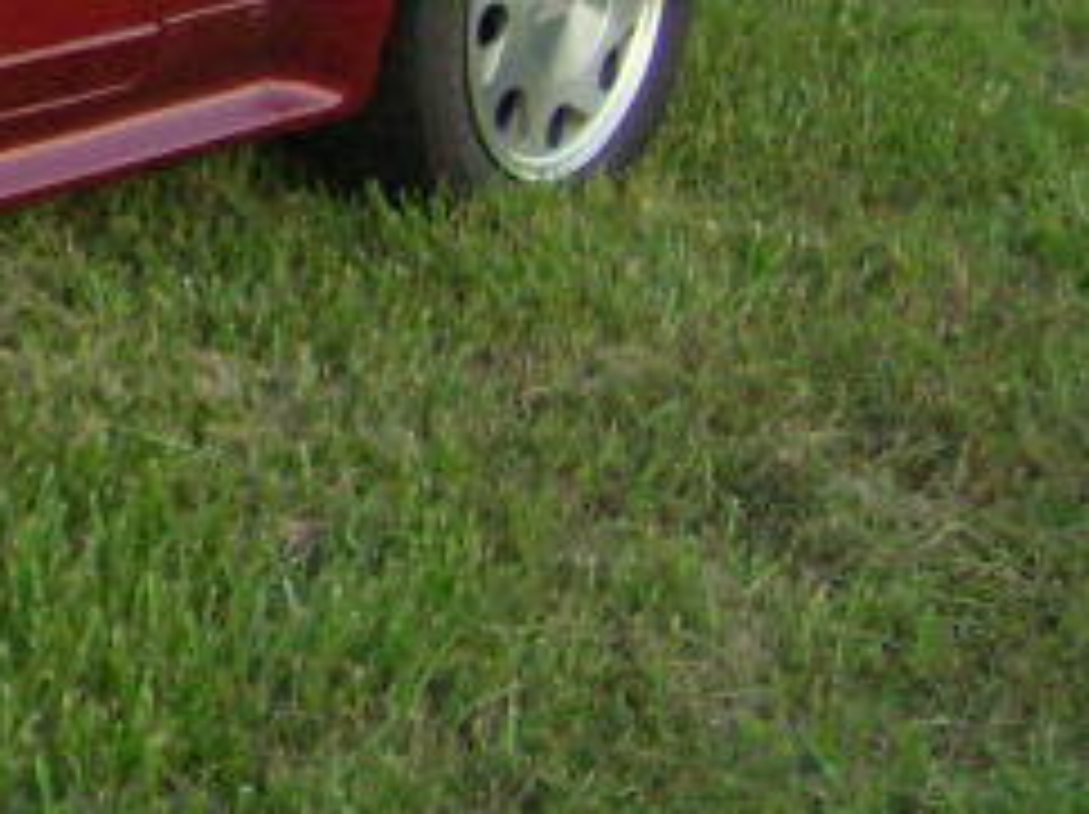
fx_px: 4526
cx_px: -1134
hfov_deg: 12.1
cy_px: -36
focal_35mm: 144
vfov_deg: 10.2
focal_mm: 5.7
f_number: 2.9
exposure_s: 1/180
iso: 200
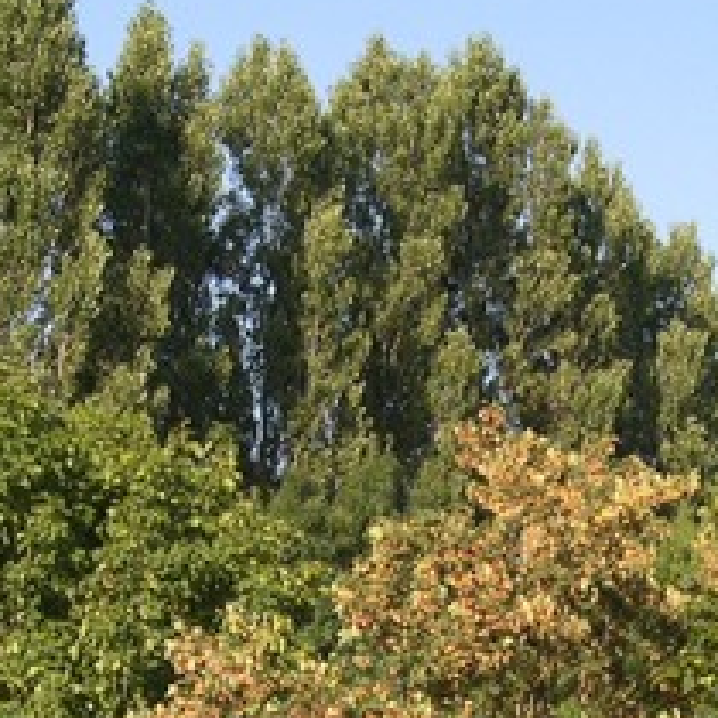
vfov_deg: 13.4
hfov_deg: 13.6
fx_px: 3004
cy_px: 756
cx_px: 362
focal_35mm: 128
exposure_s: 1/88.7
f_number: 7.6
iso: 100
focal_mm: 8
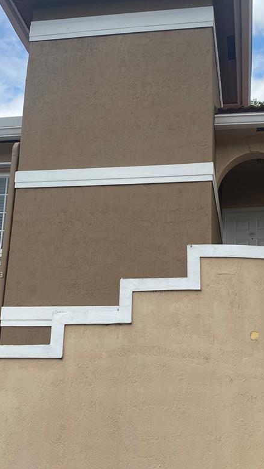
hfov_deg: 27.0
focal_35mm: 44
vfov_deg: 46.2
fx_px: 547
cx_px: 165
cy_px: 275
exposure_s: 1/1629
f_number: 1.8
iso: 32
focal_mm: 4.25
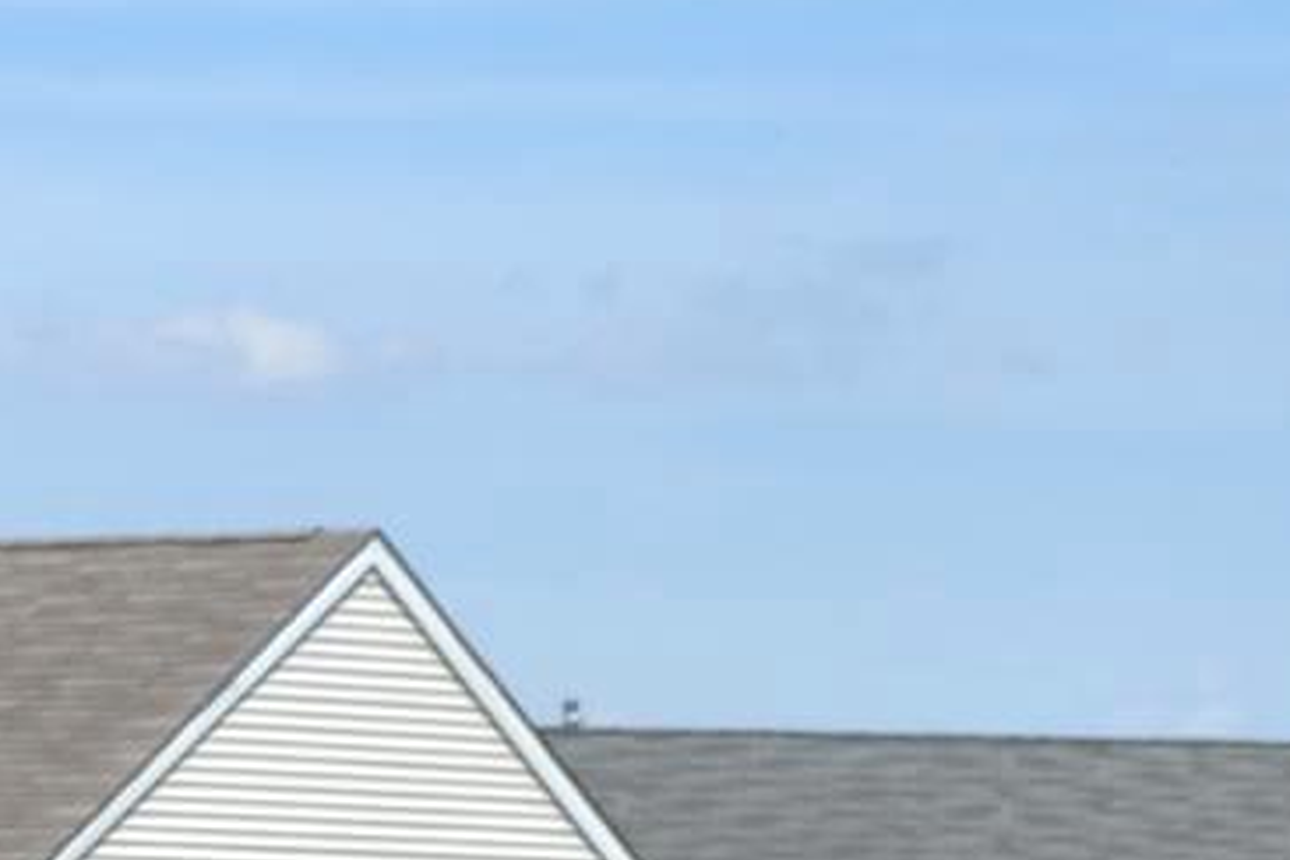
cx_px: -973
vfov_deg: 5.6
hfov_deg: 8.5
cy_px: 2159
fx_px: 8420
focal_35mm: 235
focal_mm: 28
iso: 100
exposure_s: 1/250
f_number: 8
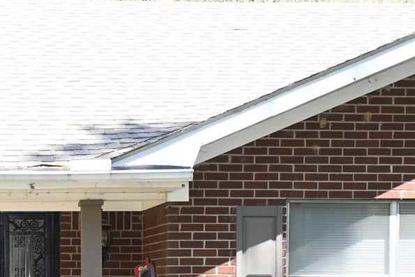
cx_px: 67
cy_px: 367
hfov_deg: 16.4
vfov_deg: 10.8
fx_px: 1429
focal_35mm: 124
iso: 100
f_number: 3.5
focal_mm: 16
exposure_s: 1/200
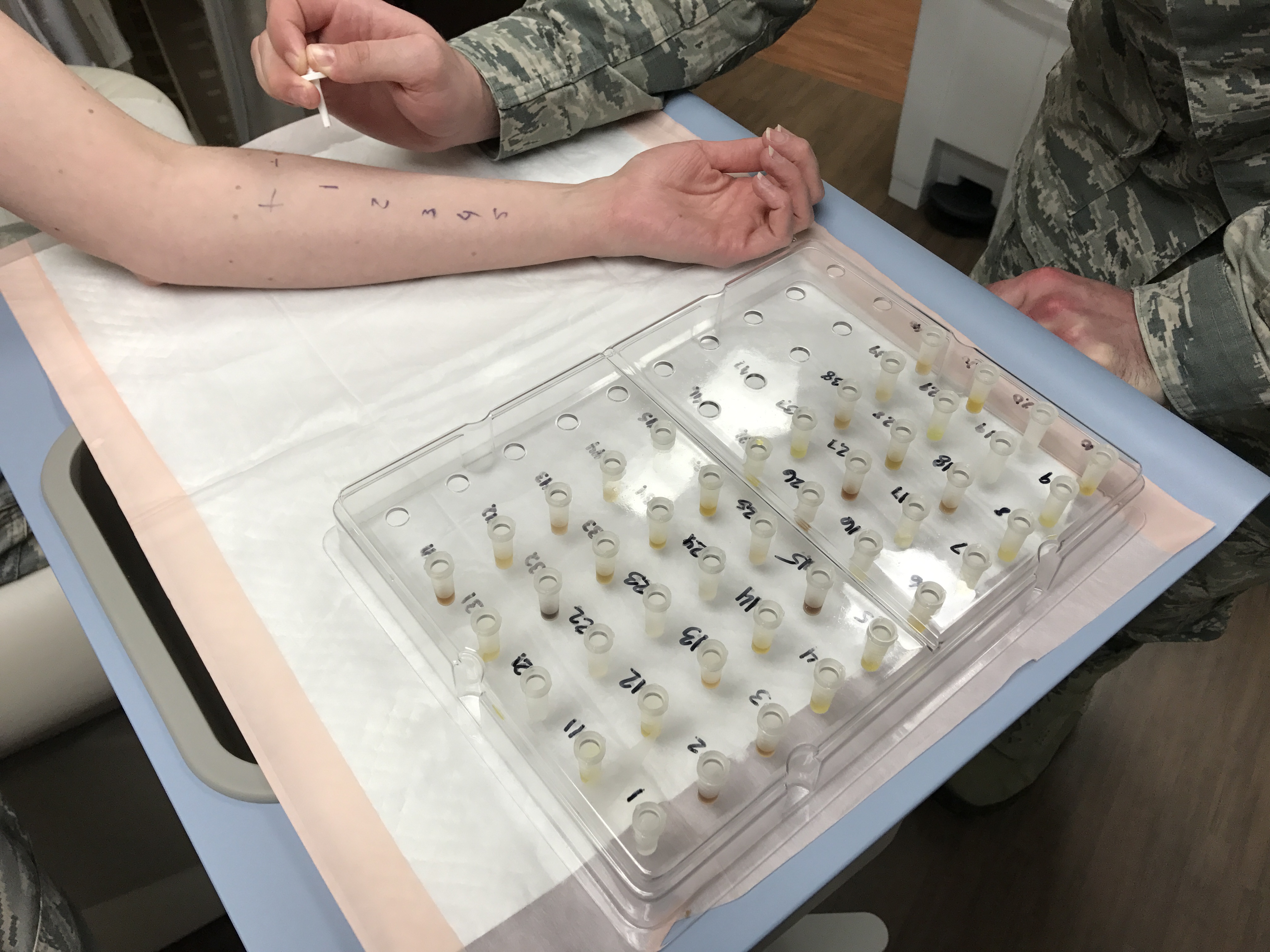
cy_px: 476
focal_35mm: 28
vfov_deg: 49.7
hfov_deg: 63.4
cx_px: 635
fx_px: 1027
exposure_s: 1/120
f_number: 1.8
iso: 40
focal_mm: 3.99
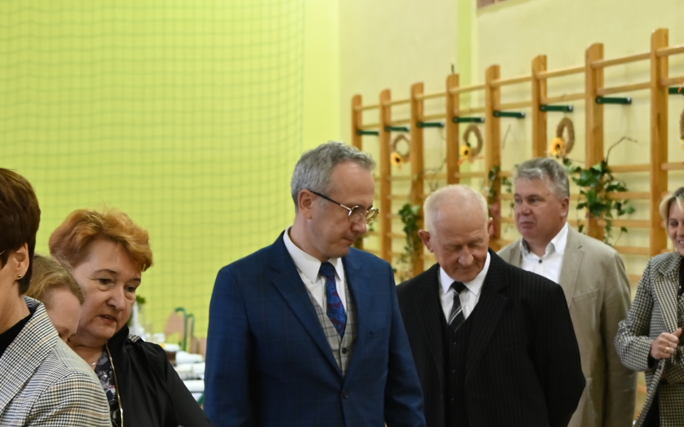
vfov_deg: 13.2
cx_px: 643
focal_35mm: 97
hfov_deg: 20.9
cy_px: 491
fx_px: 1808
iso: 720
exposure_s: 1/125
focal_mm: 29
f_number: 2.8
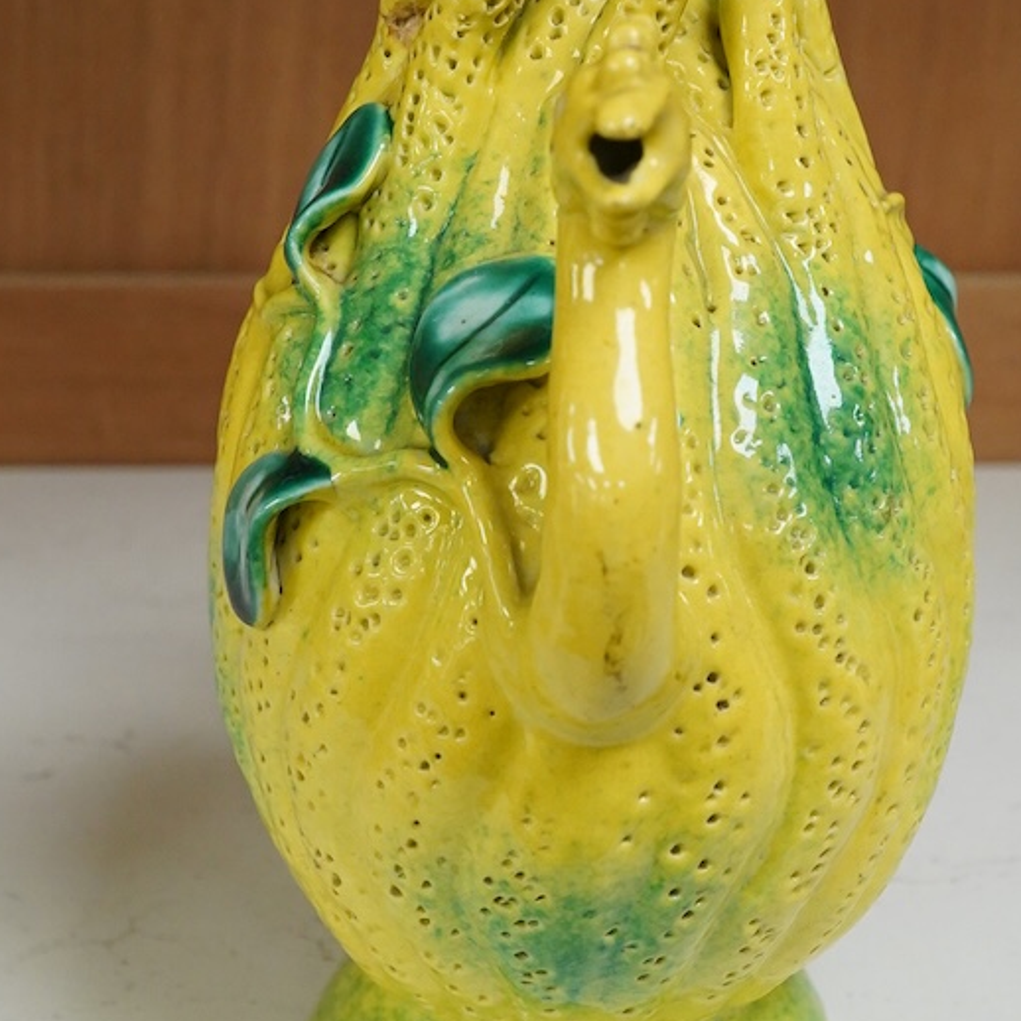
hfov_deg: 20.9
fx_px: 2770
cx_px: 617
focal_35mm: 83
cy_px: 439
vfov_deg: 20.9
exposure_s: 1/160
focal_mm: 30
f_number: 11
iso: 2500
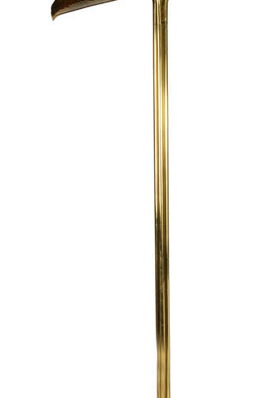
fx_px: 730
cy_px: 276
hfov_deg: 20.5
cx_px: 139
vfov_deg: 30.3
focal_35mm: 66
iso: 160
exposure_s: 1/160
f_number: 20
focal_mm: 20
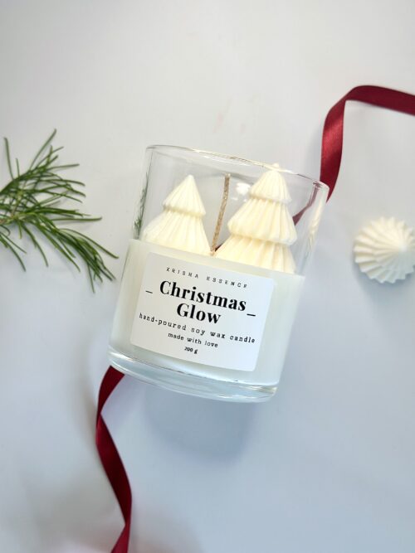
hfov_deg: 30.3
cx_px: 208
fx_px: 768
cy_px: 276
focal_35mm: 48
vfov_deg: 39.7
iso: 80
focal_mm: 6.86
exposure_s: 1/216
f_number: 1.78
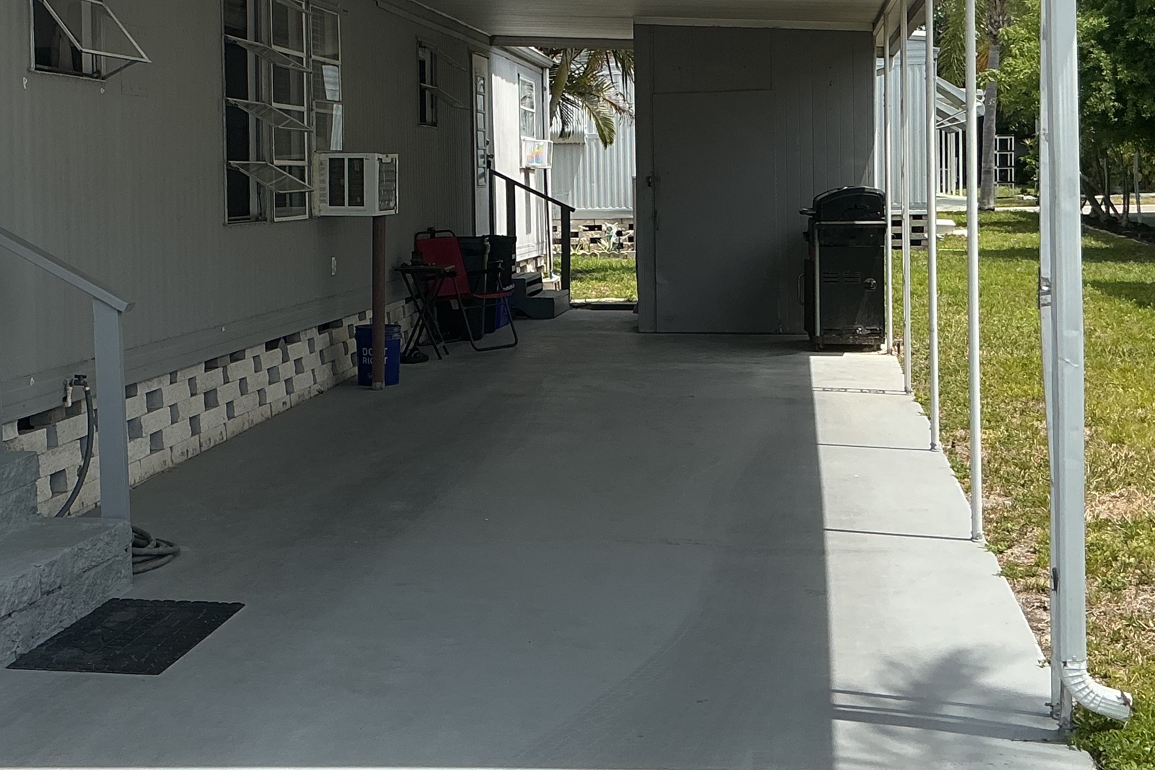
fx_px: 1828
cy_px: 226
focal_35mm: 57
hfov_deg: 34.7
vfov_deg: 23.6
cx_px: 386
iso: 25
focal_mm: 3
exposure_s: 1/1279
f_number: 1.8
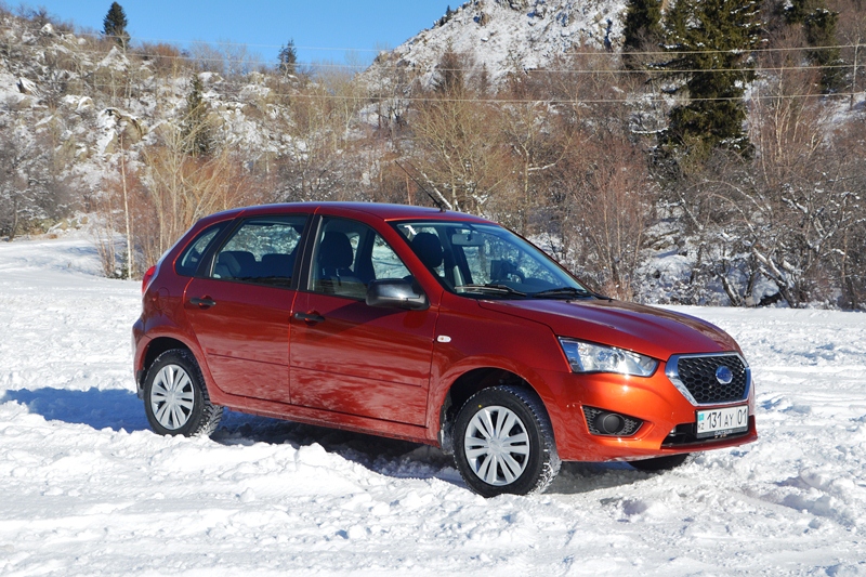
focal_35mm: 51
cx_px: 433
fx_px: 1227
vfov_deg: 26.5
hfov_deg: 38.9
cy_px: 288
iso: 400
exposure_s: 1/1600
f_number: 7.1
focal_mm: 34
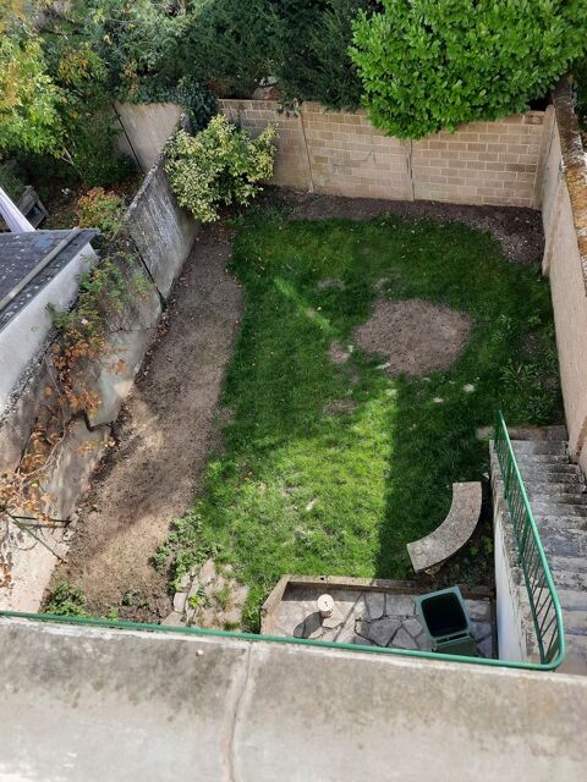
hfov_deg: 54.9
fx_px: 565
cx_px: 294
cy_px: 391
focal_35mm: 25
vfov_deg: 69.4
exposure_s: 1/264
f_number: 2
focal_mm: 4.6
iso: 32
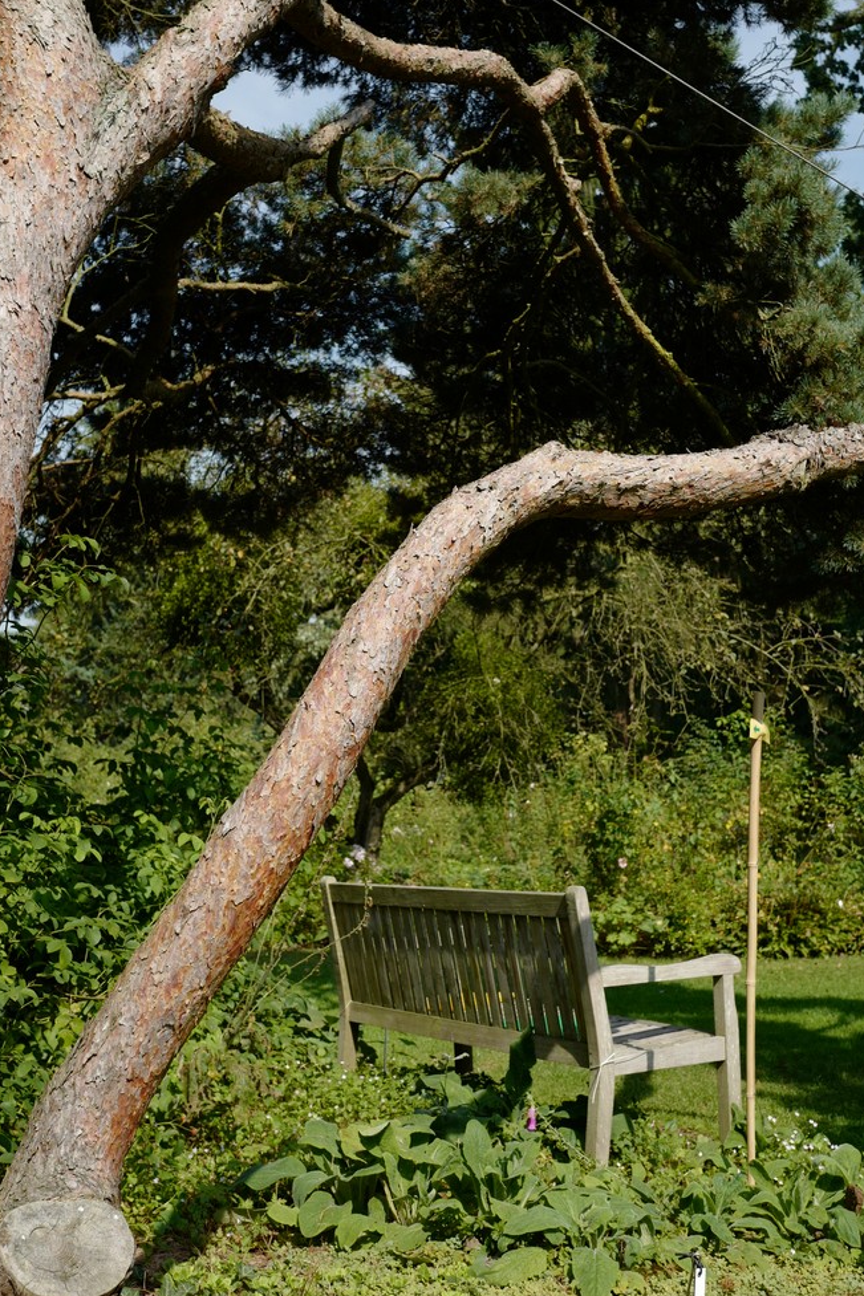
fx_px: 1548
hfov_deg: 31.2
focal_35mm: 43
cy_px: 562
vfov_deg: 45.3
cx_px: 442
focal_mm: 28
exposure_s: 1/2500
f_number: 4.5
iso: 400
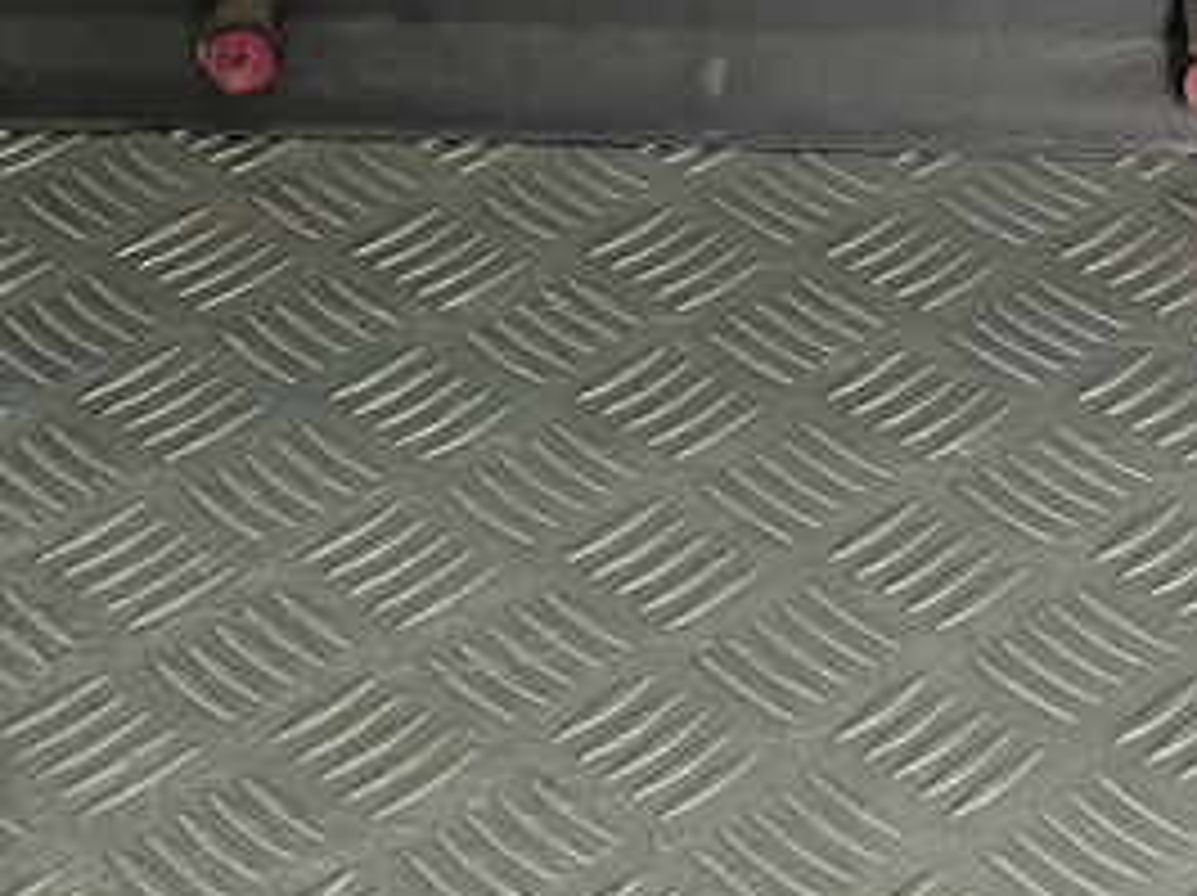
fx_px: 3593
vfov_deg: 13.2
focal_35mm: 104
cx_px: 756
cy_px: -554
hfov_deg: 18.9
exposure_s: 1/50
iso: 99
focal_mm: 4.11
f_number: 1.6
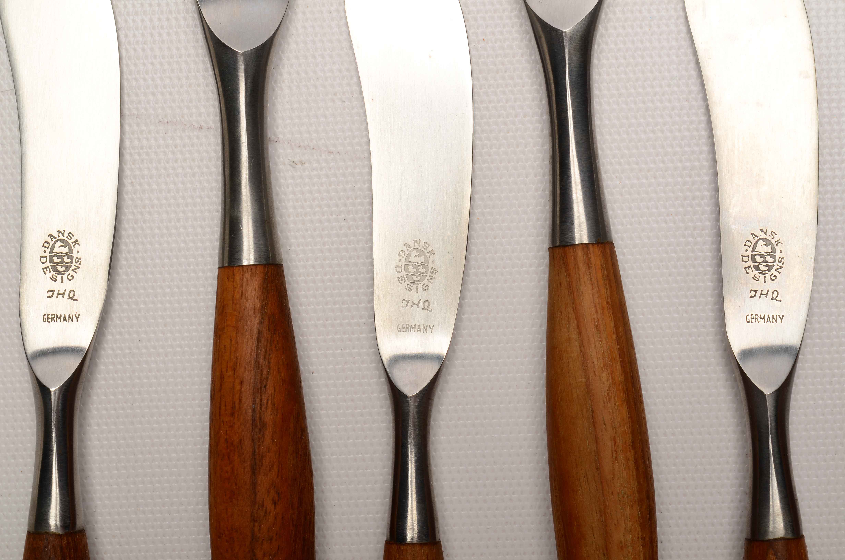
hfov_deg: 24.7
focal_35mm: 82
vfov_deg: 16.5
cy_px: 280
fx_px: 1932
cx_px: 422
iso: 100
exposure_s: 1/160
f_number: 18
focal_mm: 55
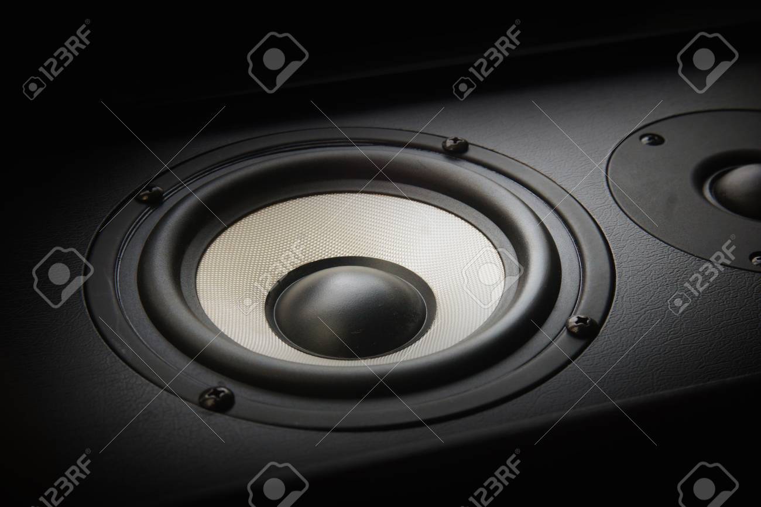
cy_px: 254
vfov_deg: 22.6
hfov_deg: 33.4
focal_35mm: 60
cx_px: 380
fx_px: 1268
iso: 400
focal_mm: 40
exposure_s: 1/40
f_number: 11
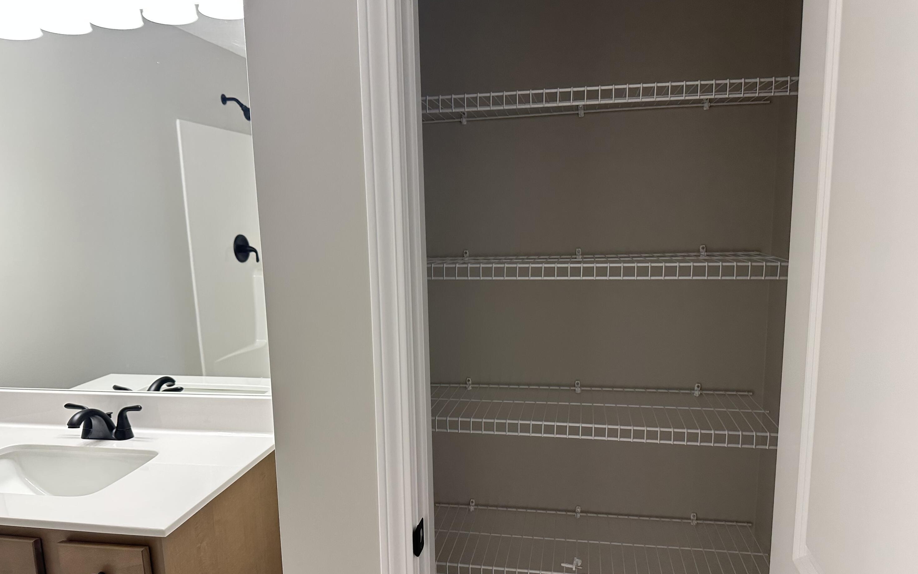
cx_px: 454
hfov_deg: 70.4
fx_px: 651
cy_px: 319
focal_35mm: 26
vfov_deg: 47.5
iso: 200
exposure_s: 1/120
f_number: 1.78
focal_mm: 6.86
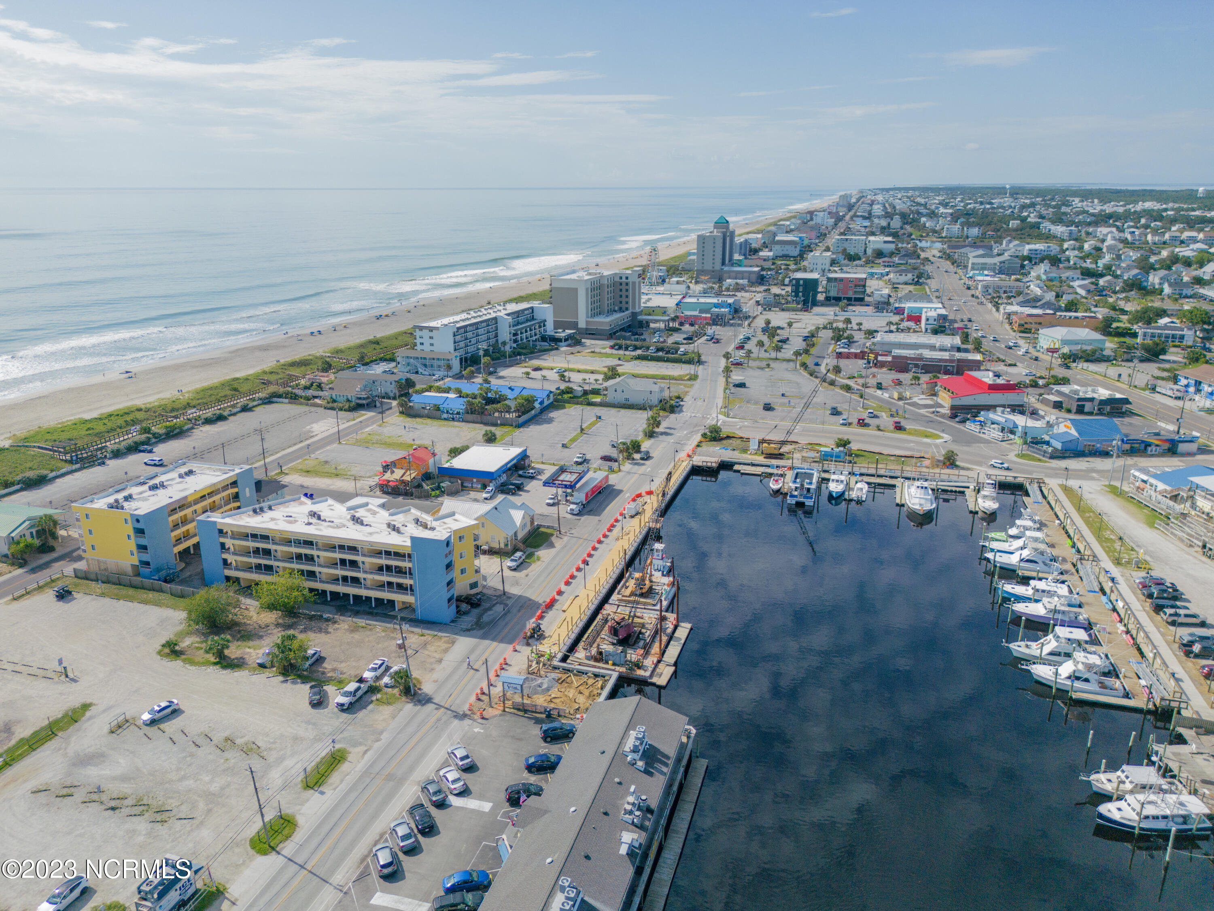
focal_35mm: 24
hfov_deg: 71.6
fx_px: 842
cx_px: 607
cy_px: 456
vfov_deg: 56.8
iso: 150
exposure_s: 1/4000
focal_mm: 6.72
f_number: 1.7
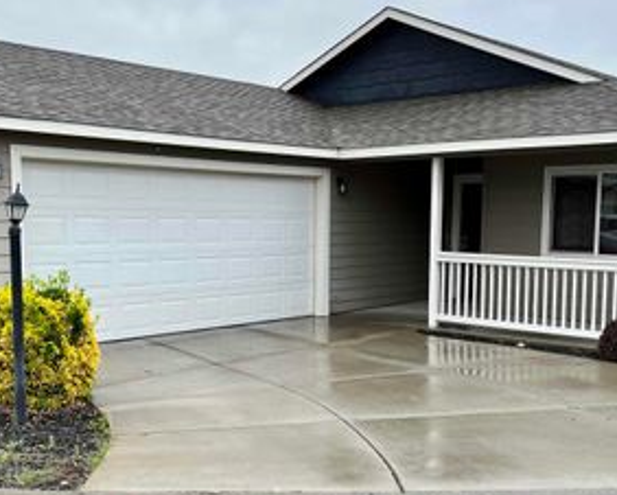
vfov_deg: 33.3
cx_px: 306
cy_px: 306
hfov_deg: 41.1
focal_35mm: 45
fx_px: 822
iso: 50
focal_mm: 5.7
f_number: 1.5
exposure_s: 1/1779
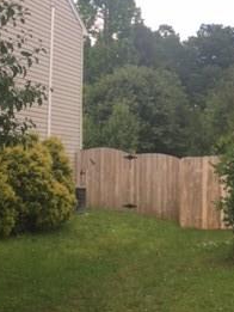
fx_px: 639
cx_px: -16
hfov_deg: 19.9
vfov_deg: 27.4
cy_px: 163
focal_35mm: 71
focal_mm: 4.15
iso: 32
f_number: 2.2
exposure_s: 1/494
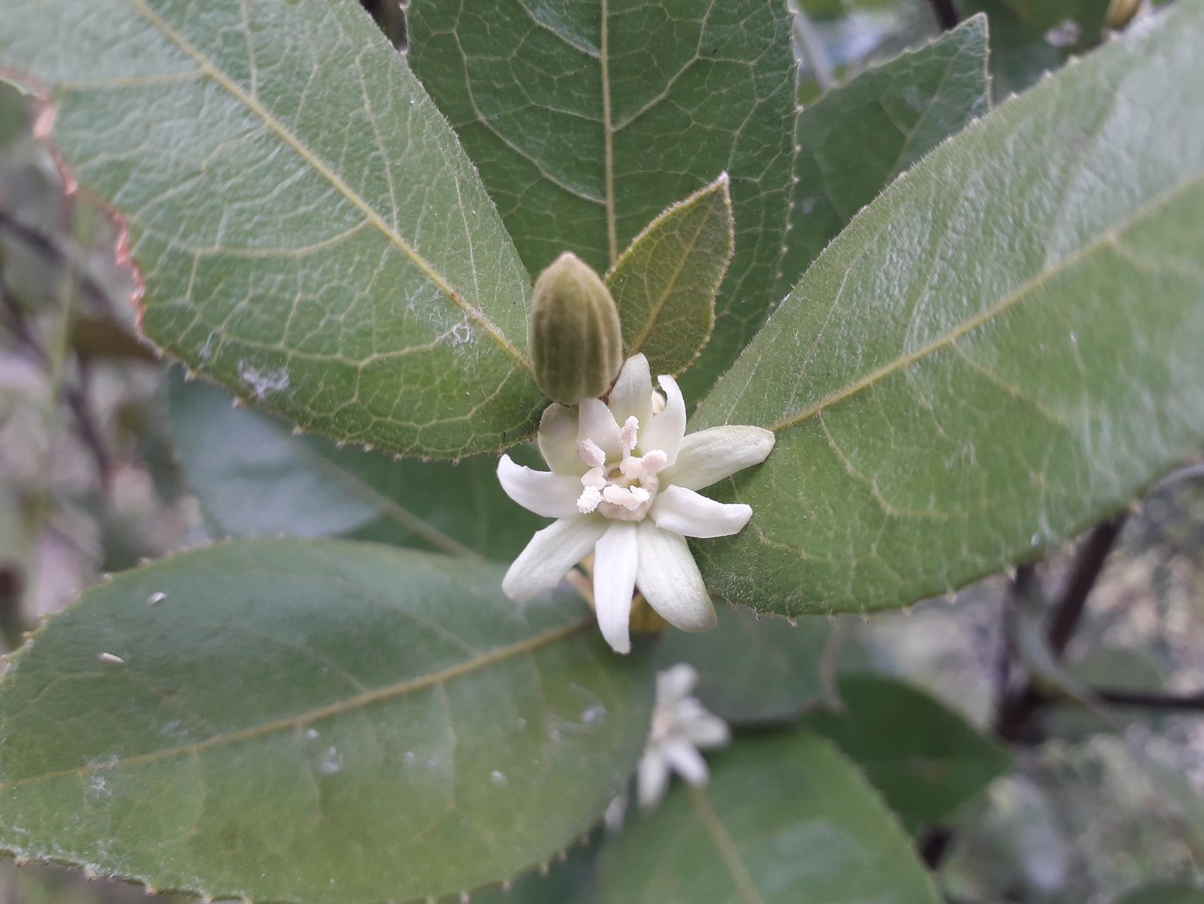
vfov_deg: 51.4
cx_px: 602
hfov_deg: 65.3
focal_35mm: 27
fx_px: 939
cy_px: 452
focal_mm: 3.6
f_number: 1.9
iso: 40
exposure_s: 1/160
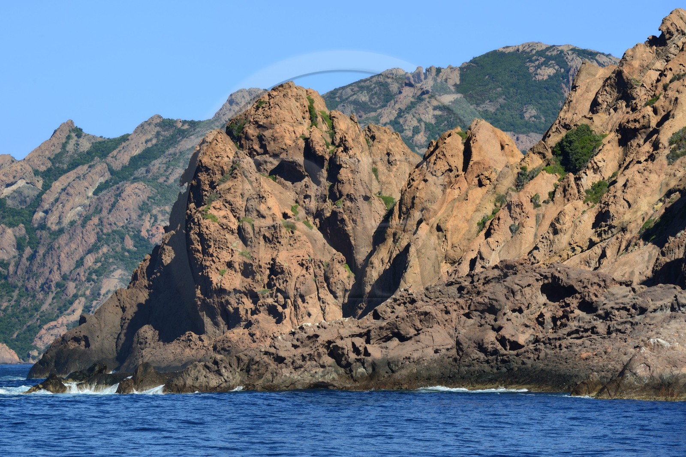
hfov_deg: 11.4
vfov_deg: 7.6
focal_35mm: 180
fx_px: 3429
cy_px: 228
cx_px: 343
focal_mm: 180
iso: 400
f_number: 13
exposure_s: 1/640
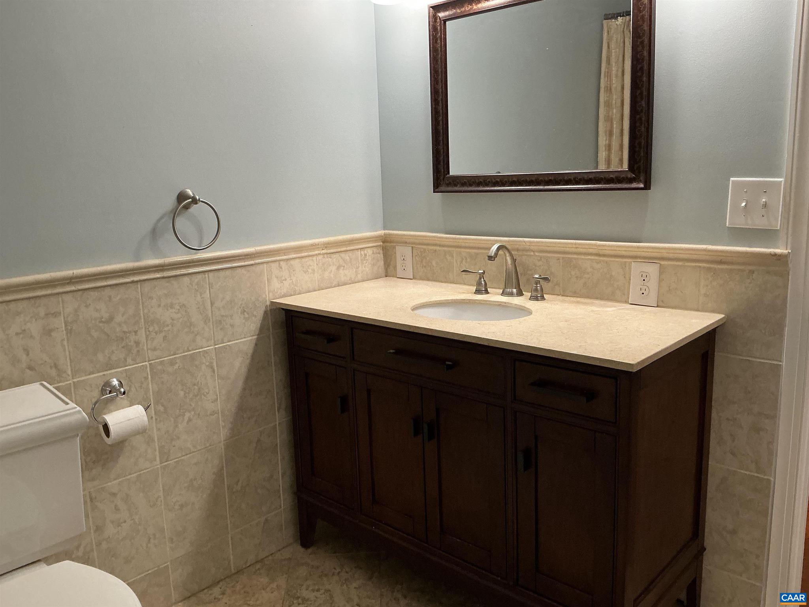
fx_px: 654
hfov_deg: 63.4
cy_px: 304
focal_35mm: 28
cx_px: 404
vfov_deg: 49.7
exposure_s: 1/60
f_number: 1.8
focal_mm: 3
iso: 100
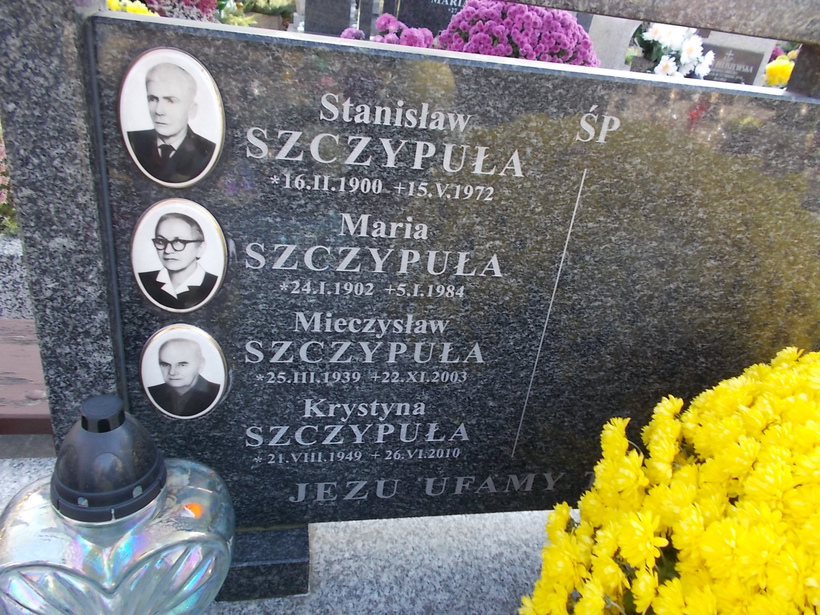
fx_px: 616
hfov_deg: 67.3
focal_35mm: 26
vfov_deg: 53.1
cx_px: 410
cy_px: 308
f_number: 3.2
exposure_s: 1/60
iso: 80
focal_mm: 4.6
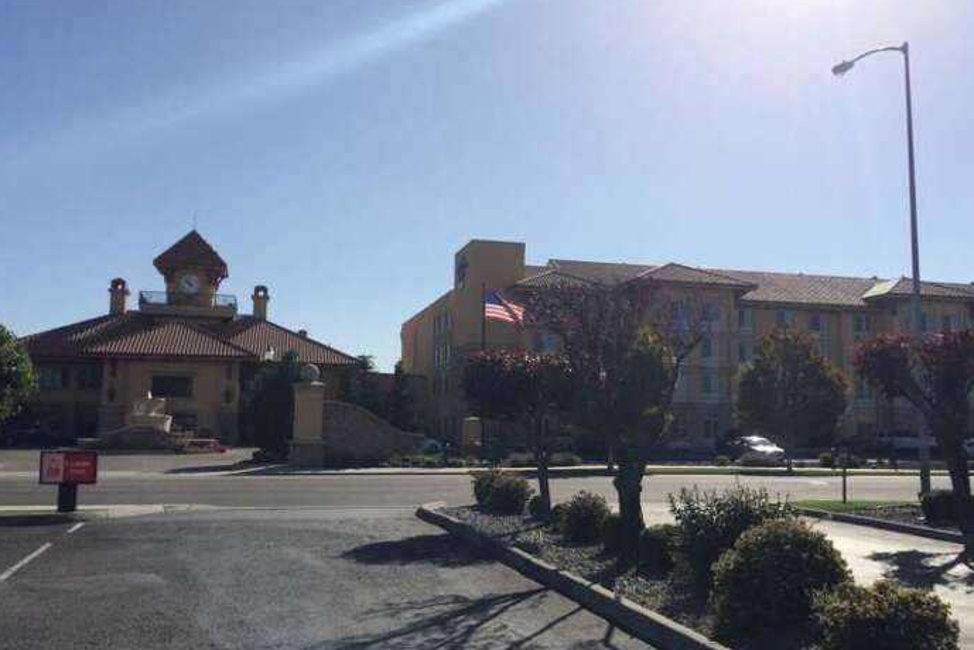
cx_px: 537
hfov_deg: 54.3
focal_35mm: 35
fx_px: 947
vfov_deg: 37.9
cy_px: 328
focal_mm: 4.15
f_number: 2.2
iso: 32
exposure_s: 1/4115
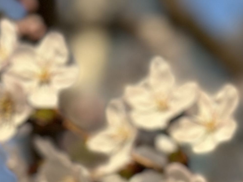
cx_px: 166
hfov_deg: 10.1
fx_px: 1376
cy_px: 494
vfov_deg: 7.0
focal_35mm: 196
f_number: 1.78
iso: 100
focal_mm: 6.86
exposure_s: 1/5263
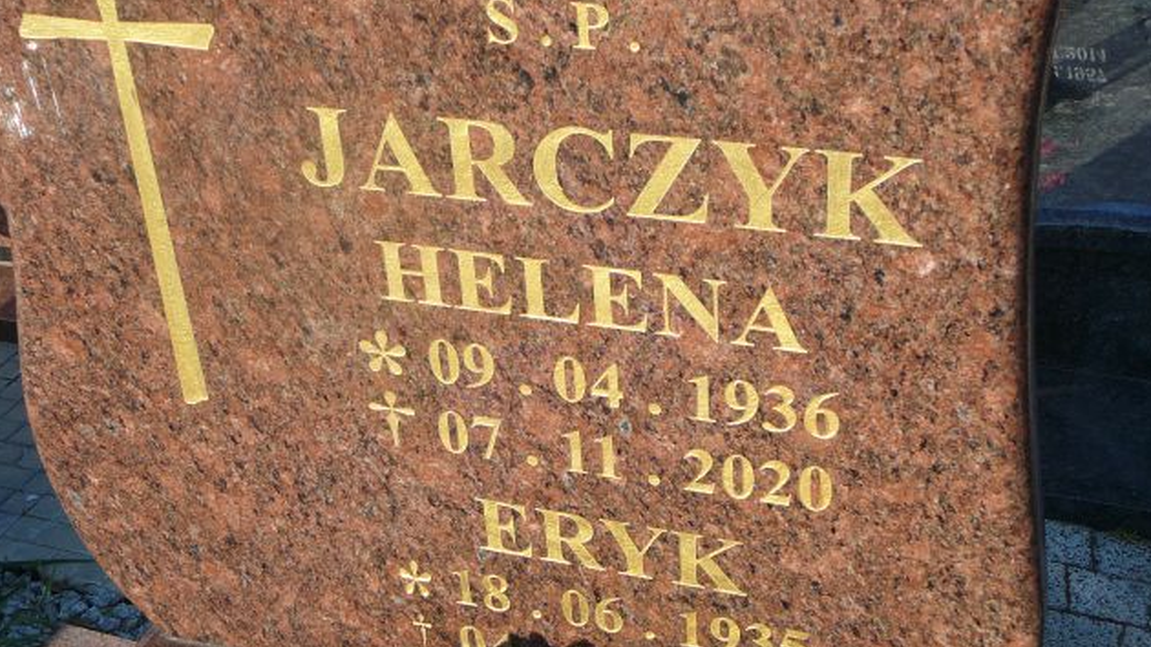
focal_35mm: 52
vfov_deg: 23.0
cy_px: 369
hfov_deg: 39.9
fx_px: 1587
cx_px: 577
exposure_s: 1/500
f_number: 3.3
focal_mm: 7
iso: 80
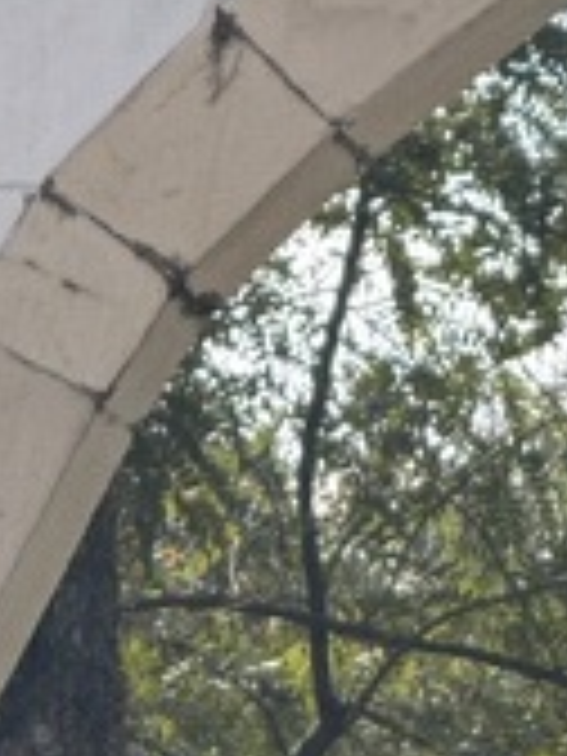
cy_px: 1845
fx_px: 16008
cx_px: 999
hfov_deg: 2.0
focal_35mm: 733
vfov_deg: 2.7
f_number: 2.8
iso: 64
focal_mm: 15.66
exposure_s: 1/596
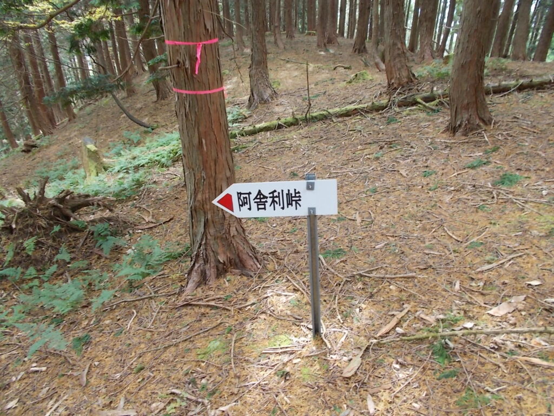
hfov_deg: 67.3
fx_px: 416
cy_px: 208
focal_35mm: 26
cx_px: 277
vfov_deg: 53.1
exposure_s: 1/25
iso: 125
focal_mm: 4.6
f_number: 3.2
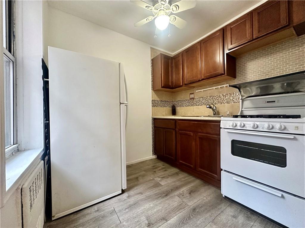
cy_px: 114
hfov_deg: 102.1
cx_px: 152
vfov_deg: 85.7
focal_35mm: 14
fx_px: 123
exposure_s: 1/60
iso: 400
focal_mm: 2.22
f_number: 2.2
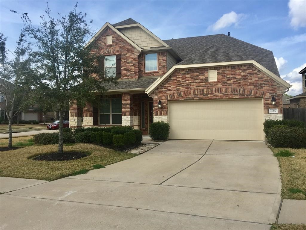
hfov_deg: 61.7
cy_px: 115
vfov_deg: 48.2
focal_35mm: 29
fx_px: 256
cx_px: 153
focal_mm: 4.15
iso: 32
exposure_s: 1/1799
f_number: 2.2
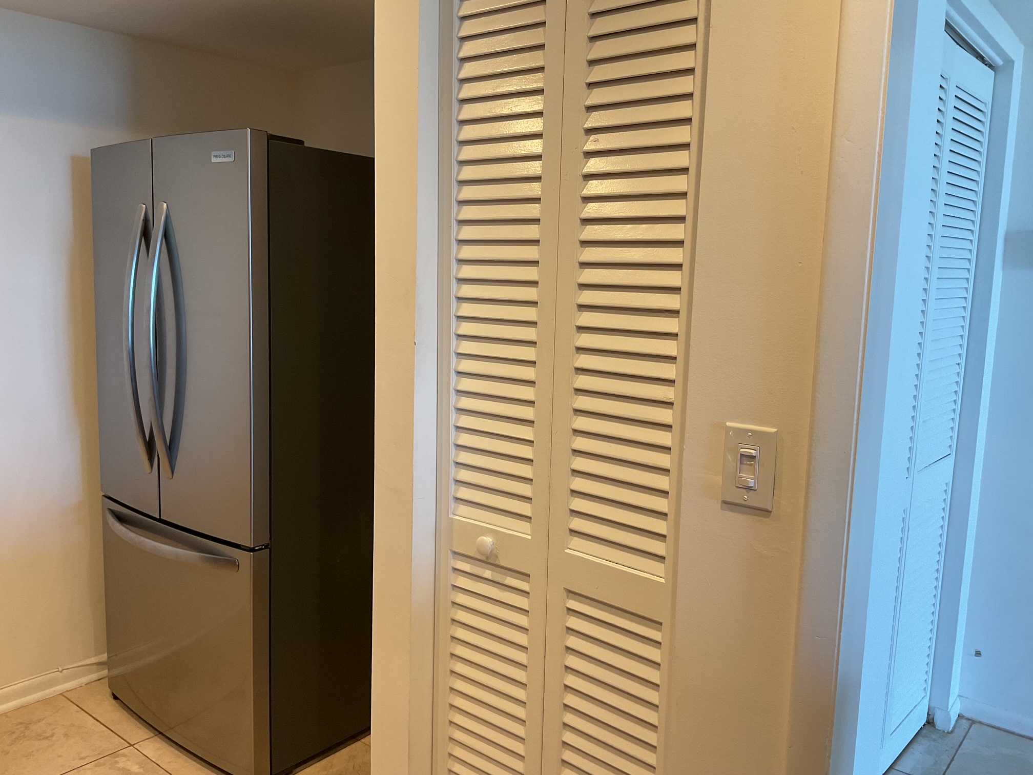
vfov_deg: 48.2
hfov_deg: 61.7
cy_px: 388
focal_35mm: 29
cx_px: 516
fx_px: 865
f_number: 1.8
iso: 50
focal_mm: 3
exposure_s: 1/60
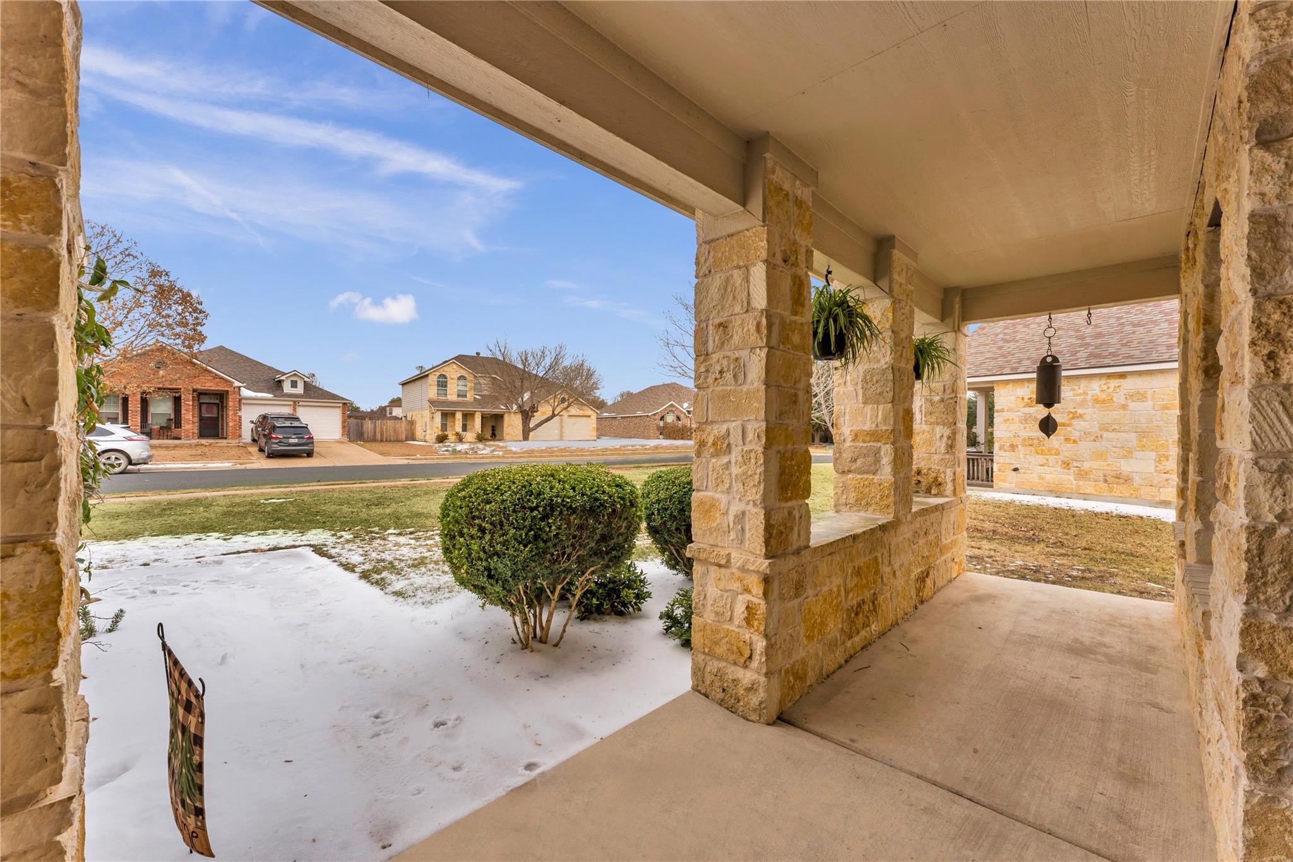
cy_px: 431
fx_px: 503
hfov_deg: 104.3
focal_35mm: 14
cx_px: 646
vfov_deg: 81.2
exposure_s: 1/80
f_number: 9
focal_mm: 14
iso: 100
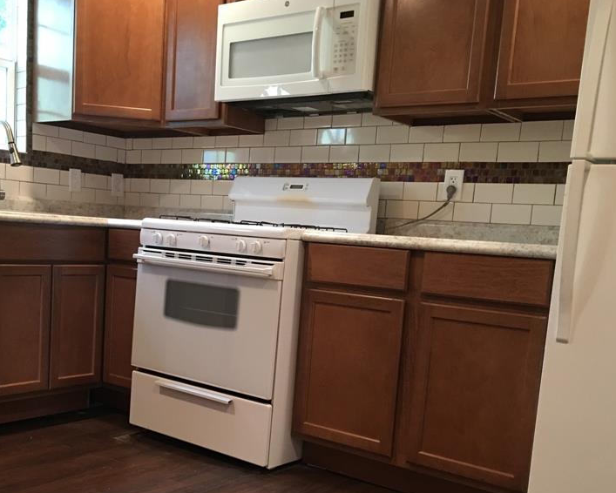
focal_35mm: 41
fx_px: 748
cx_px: 249
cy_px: 317
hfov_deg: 44.6
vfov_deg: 36.2
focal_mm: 4.15
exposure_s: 1/15
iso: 100
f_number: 2.2
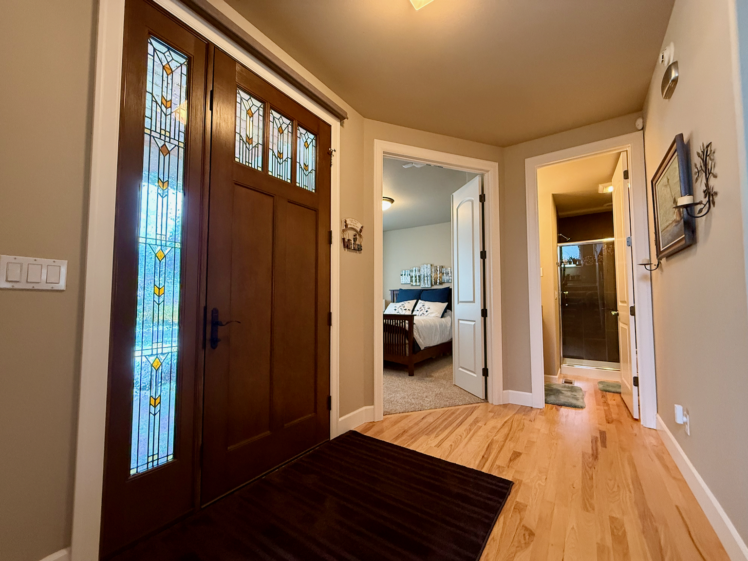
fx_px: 303
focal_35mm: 14
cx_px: 374
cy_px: 280
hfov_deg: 102.1
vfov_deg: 85.7
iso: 500
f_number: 2.2
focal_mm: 2.22
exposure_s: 1/60
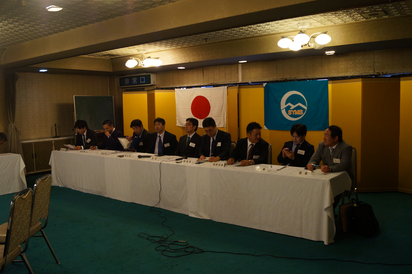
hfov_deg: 62.0
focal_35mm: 30
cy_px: 137
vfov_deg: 43.5
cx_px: 206
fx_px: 343
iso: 1000
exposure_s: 1/60
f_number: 4
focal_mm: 20
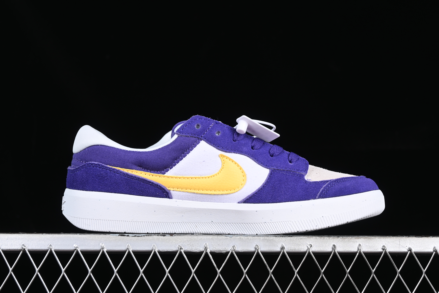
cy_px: 146
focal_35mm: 75
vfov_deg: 18.2
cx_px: 220
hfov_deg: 27.0
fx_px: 915
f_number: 7.1
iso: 160
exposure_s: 1/80
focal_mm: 50
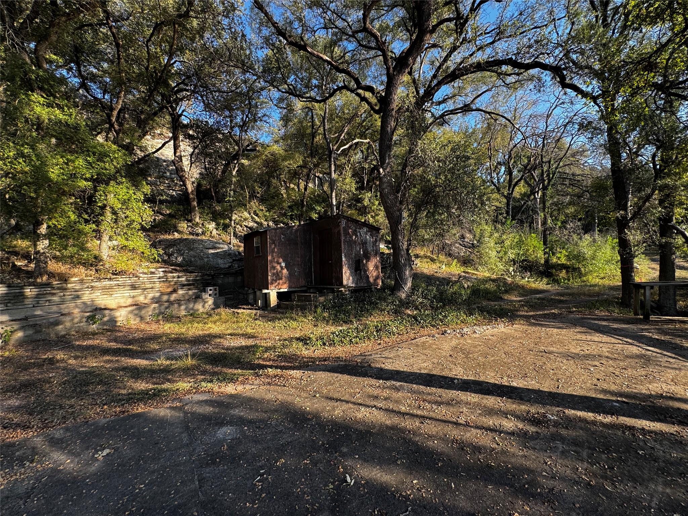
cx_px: 344
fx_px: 278
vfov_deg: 85.7
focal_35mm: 14
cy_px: 258
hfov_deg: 102.1
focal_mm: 2.22
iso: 40
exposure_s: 1/249
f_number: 2.2
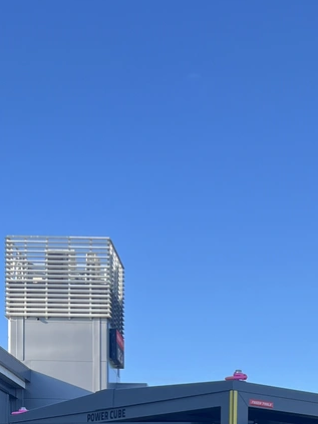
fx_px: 1029
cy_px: 537
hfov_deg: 17.3
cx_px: 287
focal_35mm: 84
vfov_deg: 21.3
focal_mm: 5.7
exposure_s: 1/1724
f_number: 1.5
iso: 50
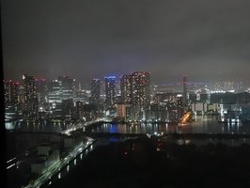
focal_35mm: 39
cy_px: 91
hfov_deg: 47.3
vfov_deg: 36.9
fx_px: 282
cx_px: 159
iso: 3200
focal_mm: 9.84
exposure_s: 1/10
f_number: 2.2
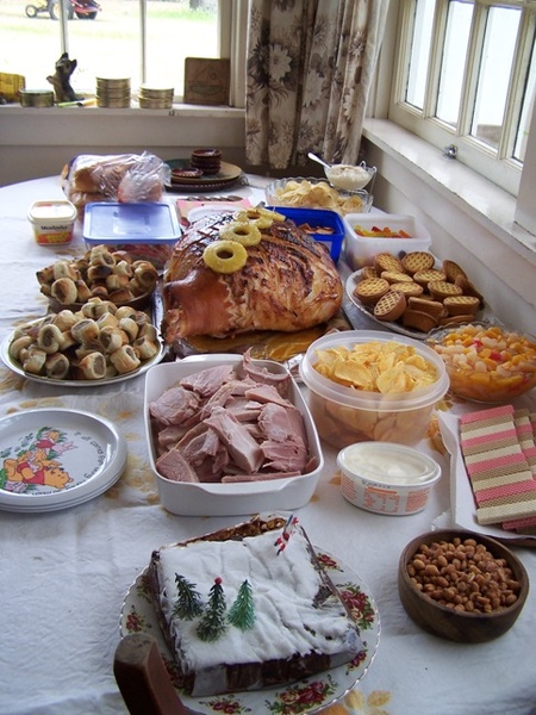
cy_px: 358
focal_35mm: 38
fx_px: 785
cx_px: 268
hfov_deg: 37.7
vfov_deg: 49.0
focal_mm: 6.3
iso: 80
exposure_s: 1/180
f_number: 2.8
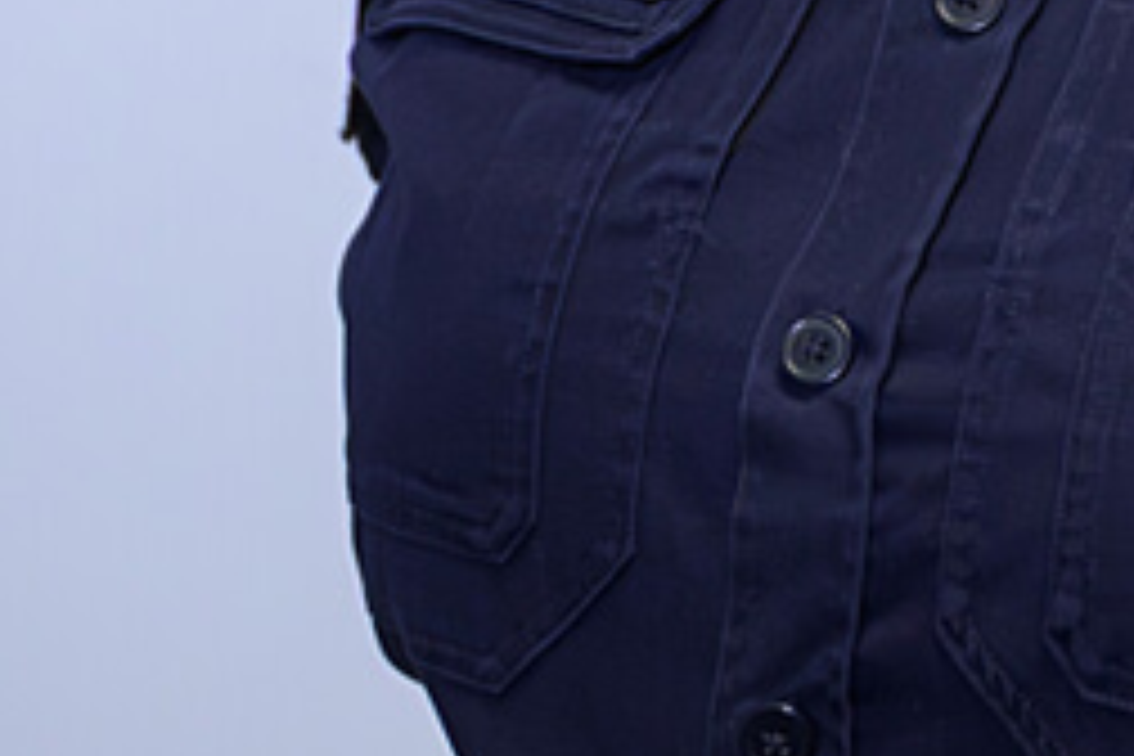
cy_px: -648
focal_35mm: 202
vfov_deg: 6.6
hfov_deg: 10.1
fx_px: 6363
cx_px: 1138
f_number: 2.8
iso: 1600
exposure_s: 1/800
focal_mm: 34
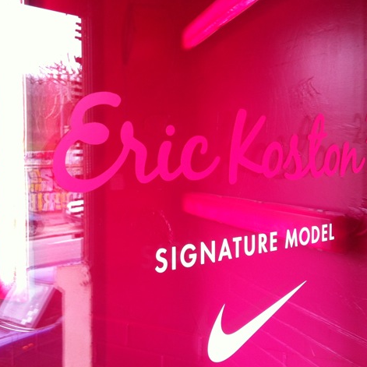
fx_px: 504
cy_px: 185
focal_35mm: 42
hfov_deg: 40.0
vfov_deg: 40.0
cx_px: 167
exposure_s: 1/40
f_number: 2.8
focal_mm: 3.85
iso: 80
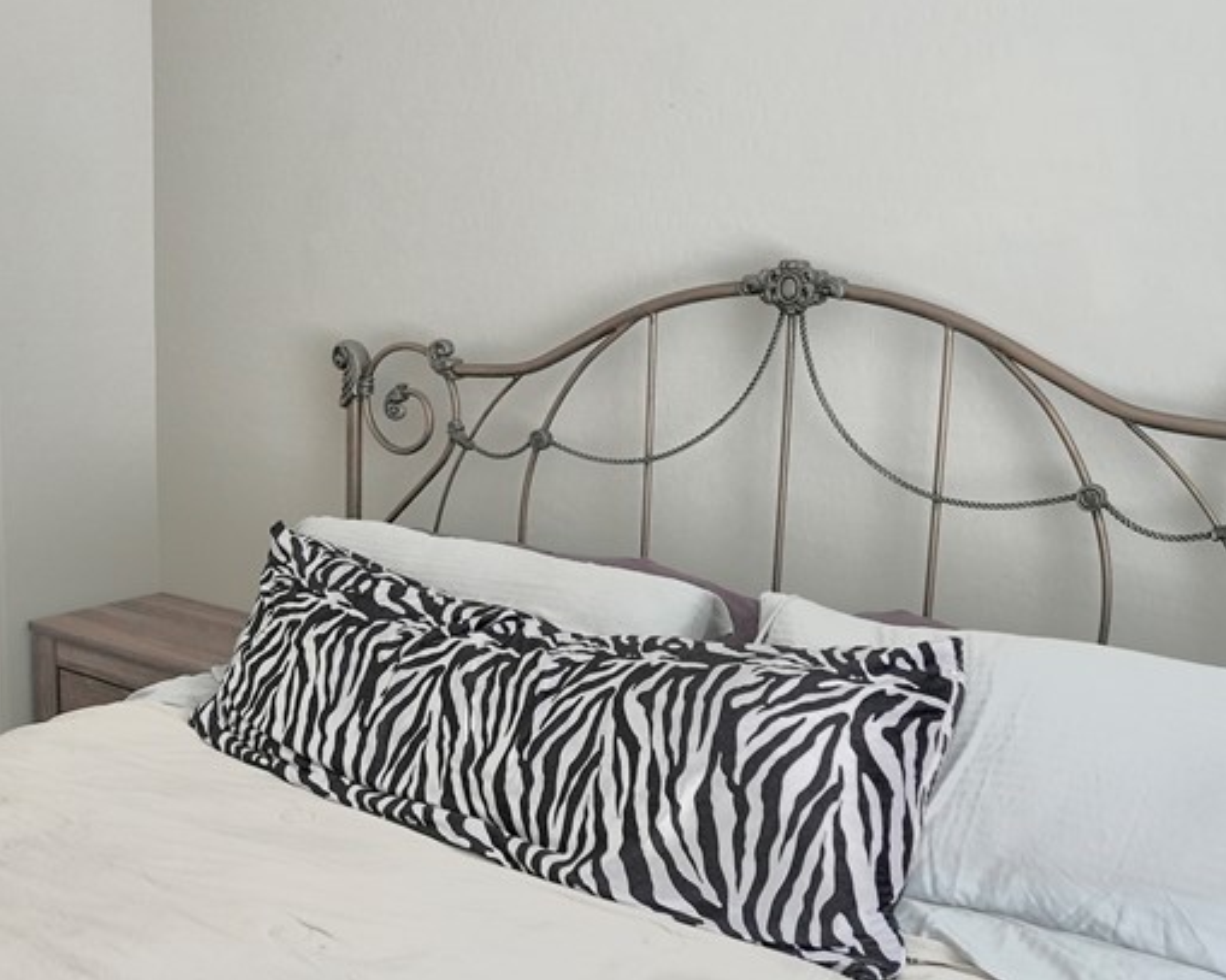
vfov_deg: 37.3
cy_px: 506
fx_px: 1451
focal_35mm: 40
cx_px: 302
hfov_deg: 44.2
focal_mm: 20
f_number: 2.8
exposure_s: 1/160
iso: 1600
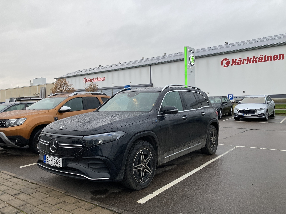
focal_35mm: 28
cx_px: 143
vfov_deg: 49.7
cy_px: 107
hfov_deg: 63.4
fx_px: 231
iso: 80
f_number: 1.8
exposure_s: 1/104
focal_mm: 3.99
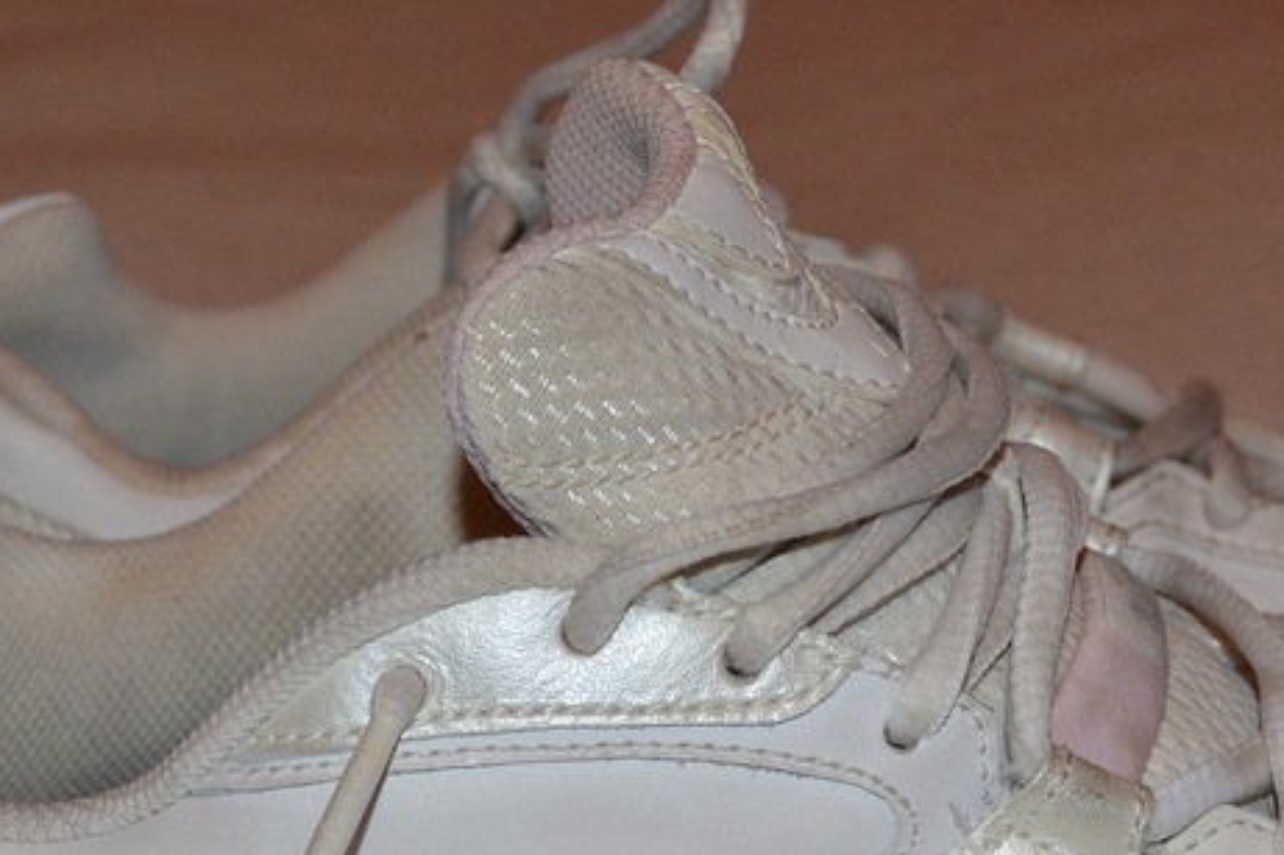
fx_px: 4029
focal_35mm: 113
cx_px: 816
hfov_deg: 18.1
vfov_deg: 12.0
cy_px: 833
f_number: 5
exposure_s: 1/60
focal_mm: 34
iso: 1100
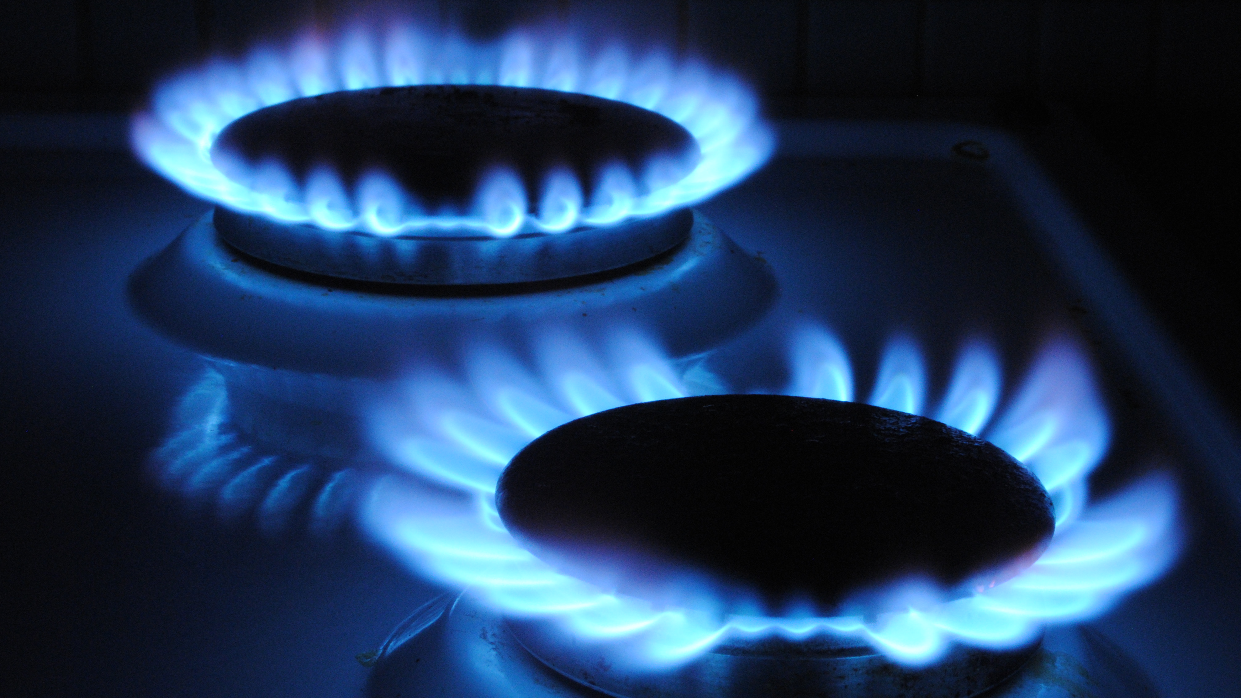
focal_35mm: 79
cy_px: 385
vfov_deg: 15.4
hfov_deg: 27.0
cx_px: 604
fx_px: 2586
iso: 800
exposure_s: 10
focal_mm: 45
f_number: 22
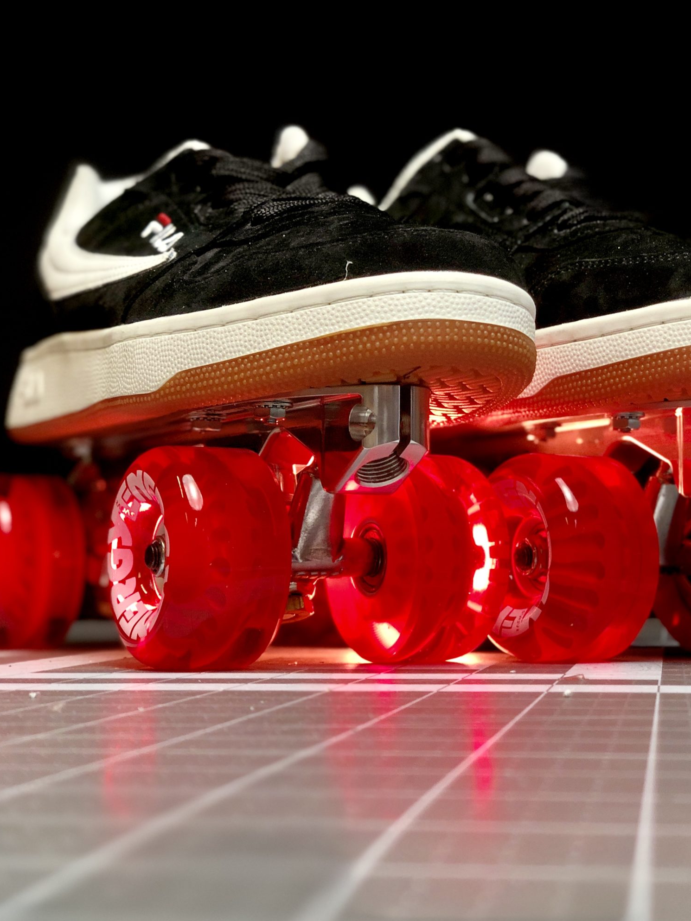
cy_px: 362
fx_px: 1783
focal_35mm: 67
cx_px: 410
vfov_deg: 28.9
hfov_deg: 21.9
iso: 40
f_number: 2.4
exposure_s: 1/50
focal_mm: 6
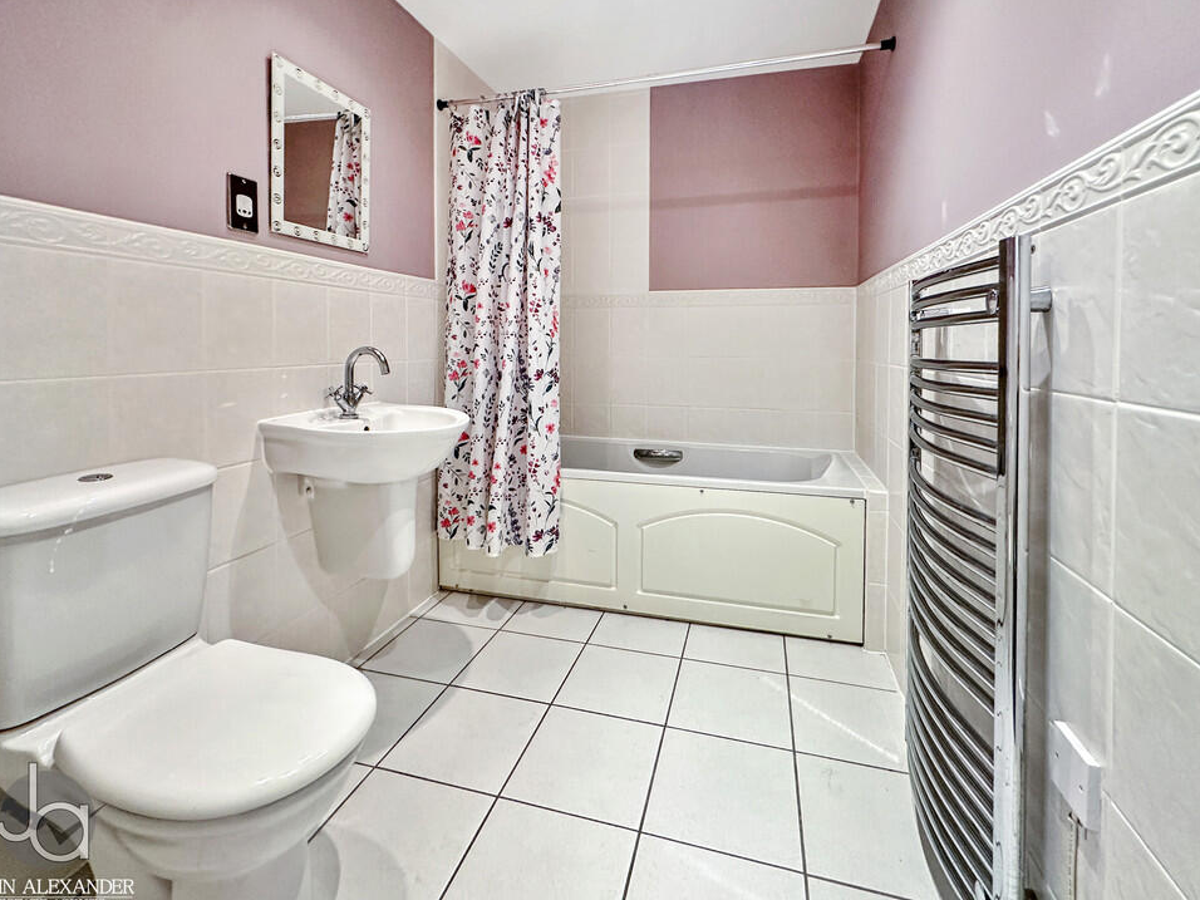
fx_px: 520
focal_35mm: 15
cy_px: 428
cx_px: 609
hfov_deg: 98.2
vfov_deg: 81.7
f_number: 2.2
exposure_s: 1/50
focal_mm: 2.22
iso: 250
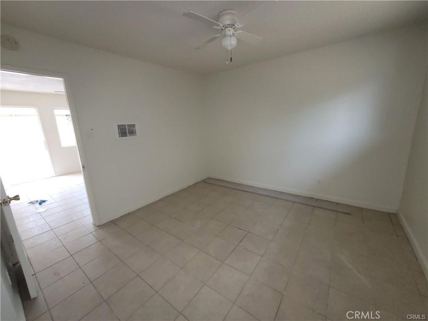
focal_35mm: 13
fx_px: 161
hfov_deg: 106.2
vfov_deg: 89.9
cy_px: 160
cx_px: 214
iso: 400
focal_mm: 2.2
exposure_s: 1/30
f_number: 2.2
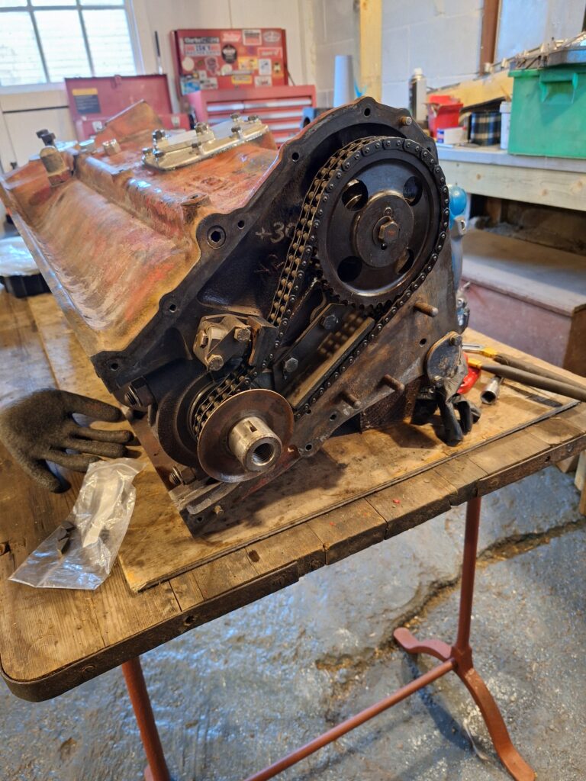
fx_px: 519
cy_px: 390
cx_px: 293
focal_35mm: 23
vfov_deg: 73.9
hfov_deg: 58.9
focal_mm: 5.54
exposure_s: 1/20
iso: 320
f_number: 1.8
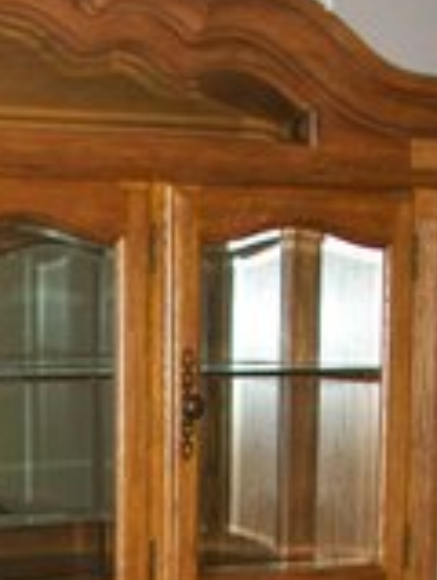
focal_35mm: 101
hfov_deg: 14.3
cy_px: 699
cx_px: -78
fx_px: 1693
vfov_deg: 18.4
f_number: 2.8
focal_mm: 5.7
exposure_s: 1/60
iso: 160
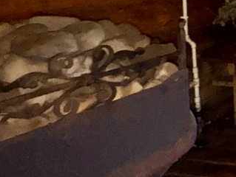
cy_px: -6
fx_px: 375
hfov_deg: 21.0
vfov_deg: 25.1
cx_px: 439
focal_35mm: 55
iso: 200
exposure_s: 1/22
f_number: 2.2
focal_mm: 2.22
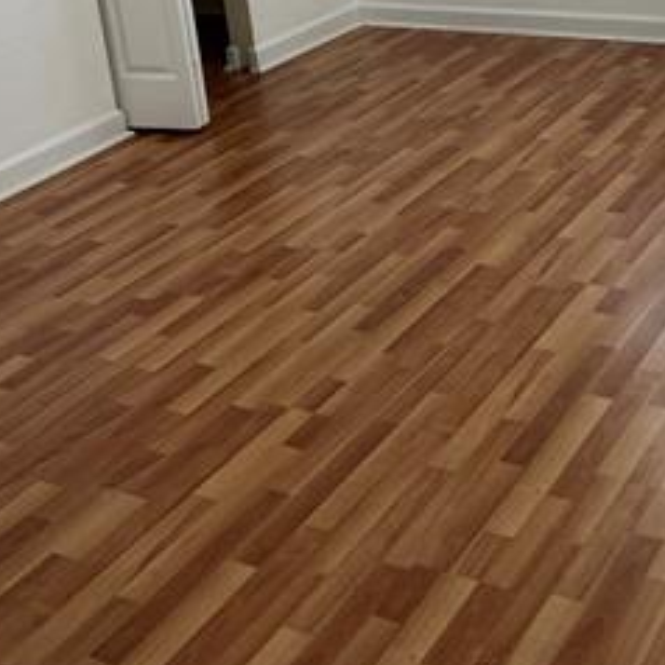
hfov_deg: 28.9
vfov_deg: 28.4
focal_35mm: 58
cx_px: 539
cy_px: 70
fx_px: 1261
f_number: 1.5
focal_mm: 5.7
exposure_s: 1/60
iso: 80
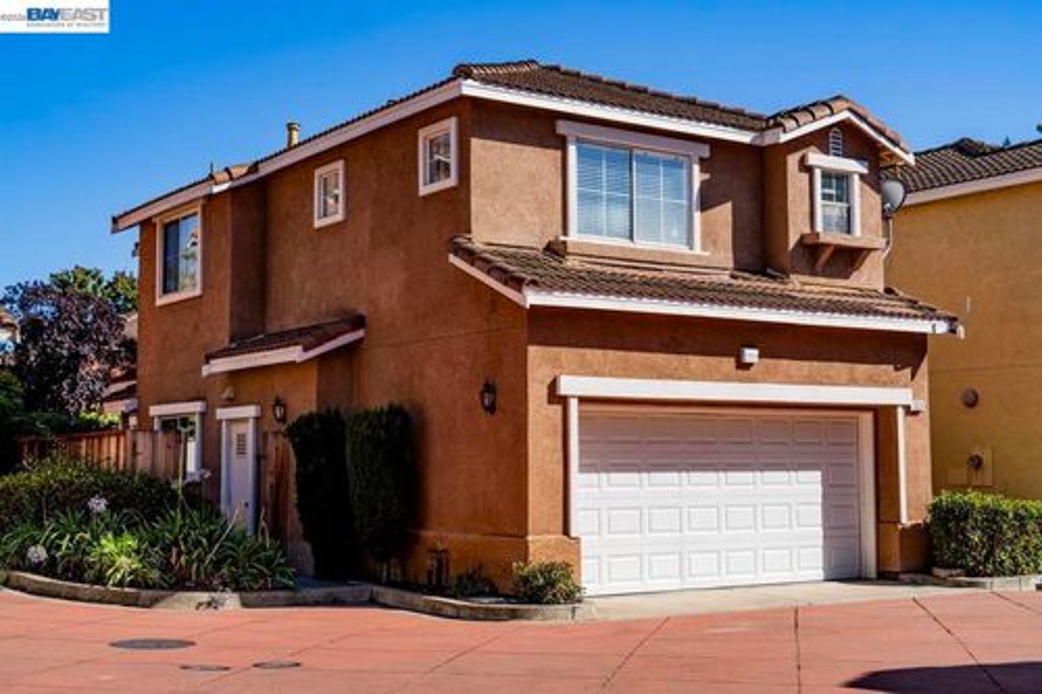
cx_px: 521
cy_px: 347
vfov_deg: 27.0
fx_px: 1447
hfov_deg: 39.6
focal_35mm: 50
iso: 50
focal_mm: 50
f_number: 3.5
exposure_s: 1/640
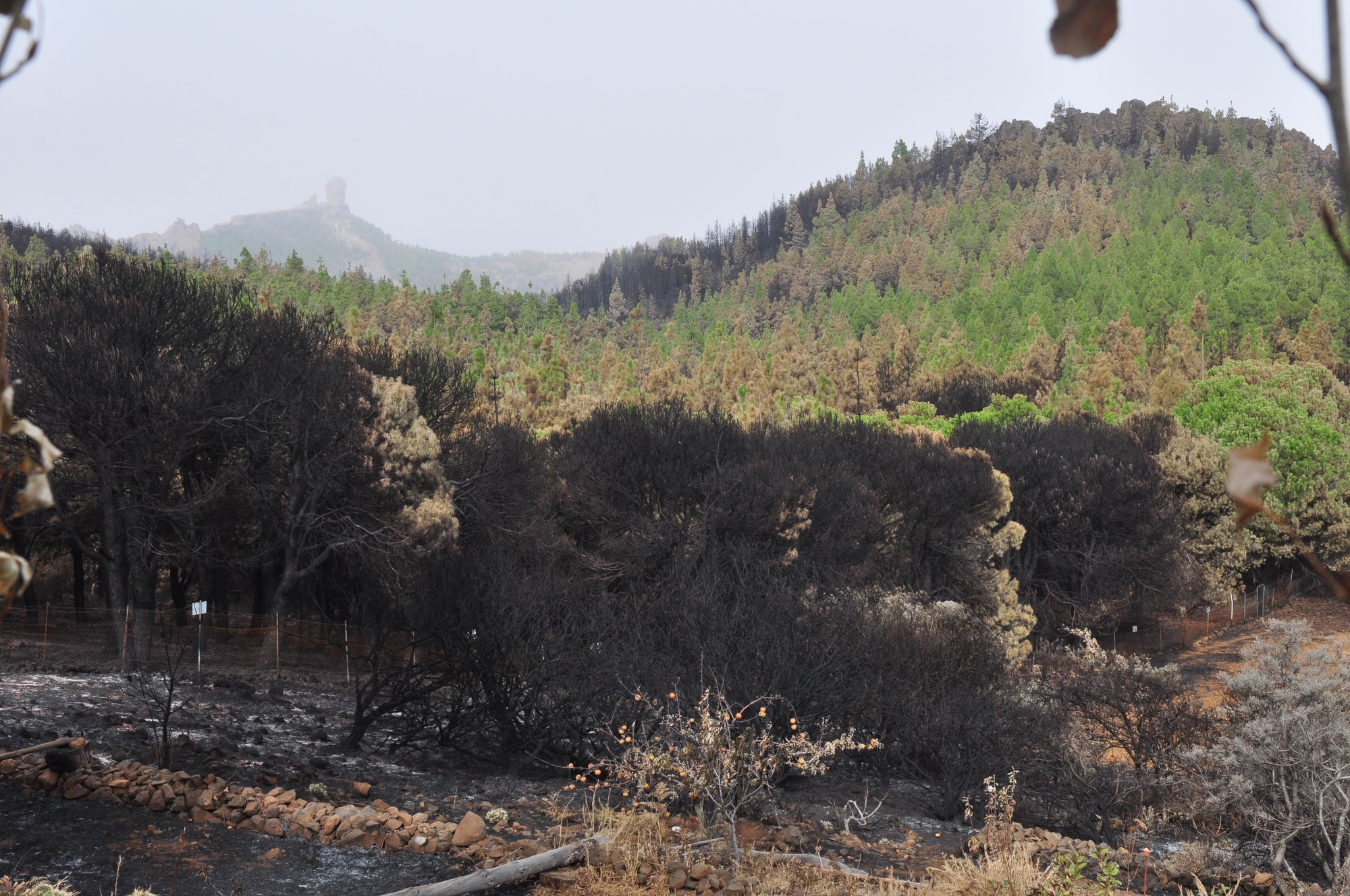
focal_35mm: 57
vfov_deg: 23.7
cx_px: 675
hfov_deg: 35.1
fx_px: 2135
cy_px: 448
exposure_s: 1/250
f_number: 11
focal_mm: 38
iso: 400
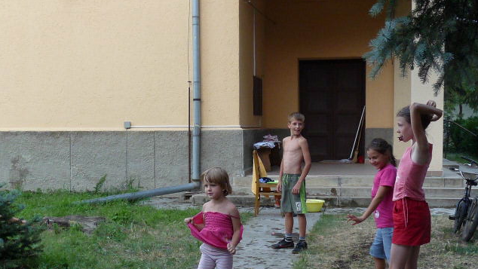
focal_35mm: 55
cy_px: 171
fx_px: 697
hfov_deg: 37.8
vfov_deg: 21.8
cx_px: 239
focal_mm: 5
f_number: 3.2
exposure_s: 1/200
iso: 200
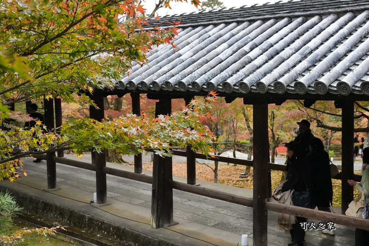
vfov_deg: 27.5
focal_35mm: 49
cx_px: 184
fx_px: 502
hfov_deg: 40.3
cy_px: 123
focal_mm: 33.1
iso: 5000
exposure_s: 1/1000
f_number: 5.6
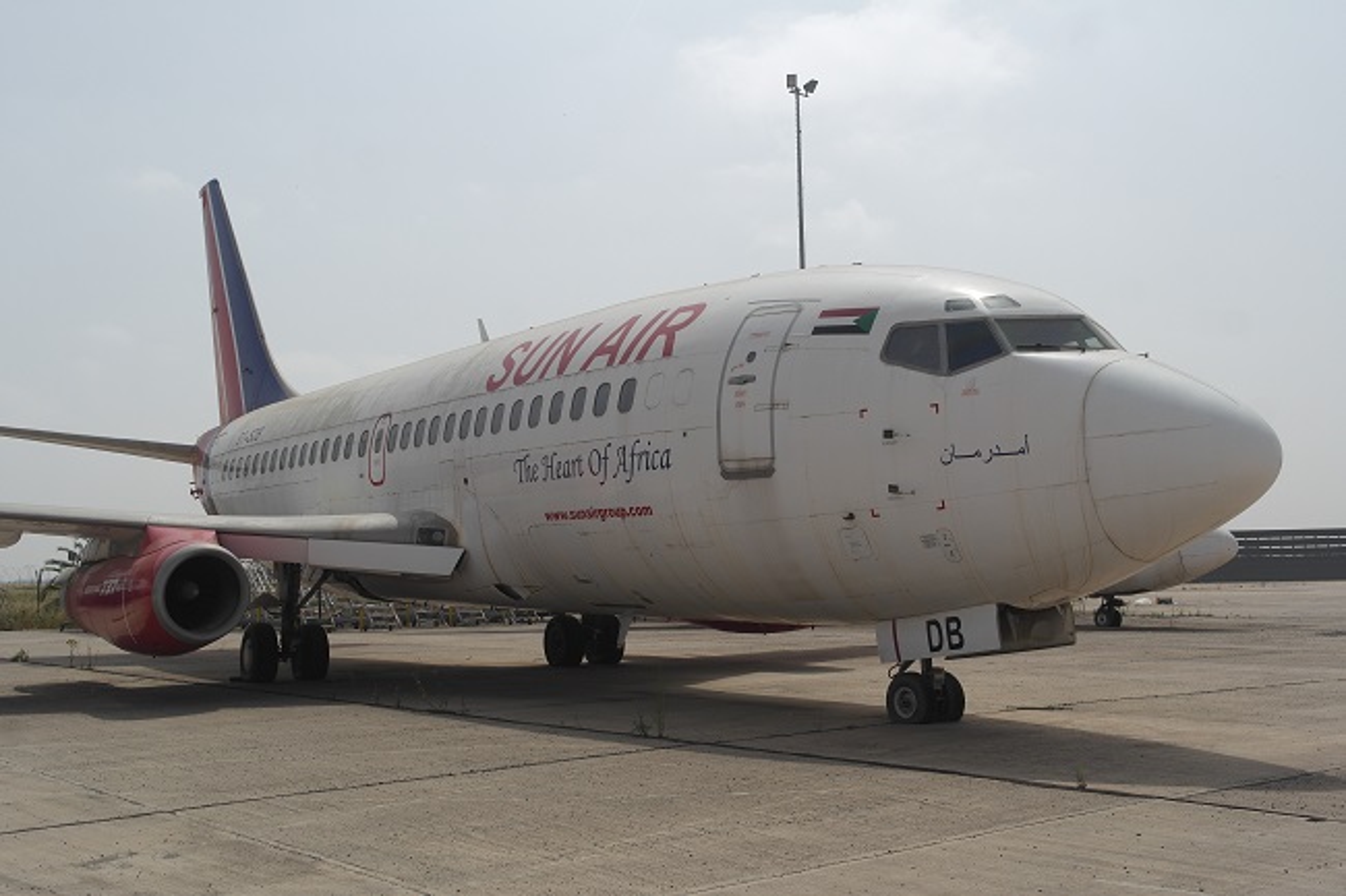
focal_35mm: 40
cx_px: 673
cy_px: 448
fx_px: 1495
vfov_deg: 33.4
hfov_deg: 48.5
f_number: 8
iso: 100
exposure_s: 1/180
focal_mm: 26
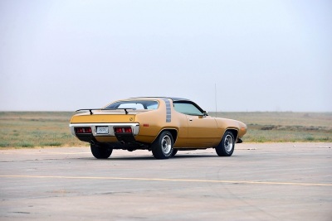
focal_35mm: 145
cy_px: 110
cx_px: 166
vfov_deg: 9.5
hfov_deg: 14.1
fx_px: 1338
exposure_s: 1/160
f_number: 5.6
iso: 200
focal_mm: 145
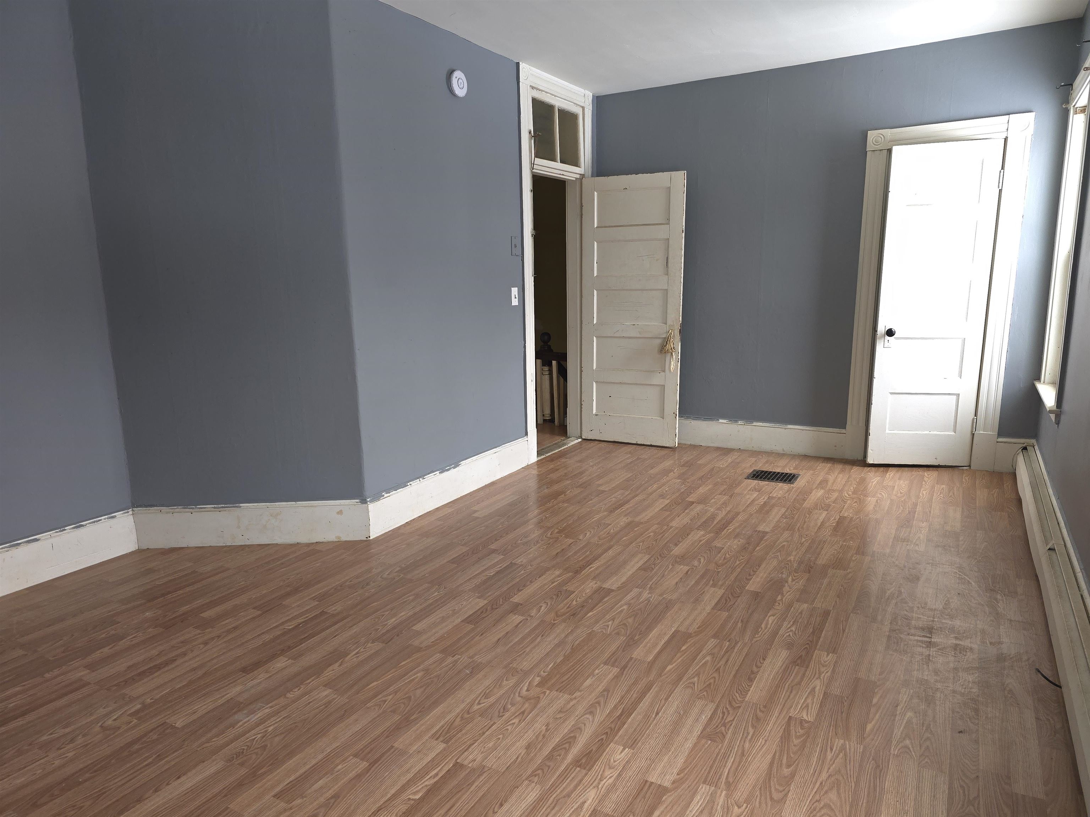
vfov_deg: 58.9
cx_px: 545
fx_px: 724
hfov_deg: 73.9
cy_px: 408
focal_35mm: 23
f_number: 1.7
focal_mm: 6.3
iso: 100
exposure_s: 1/30
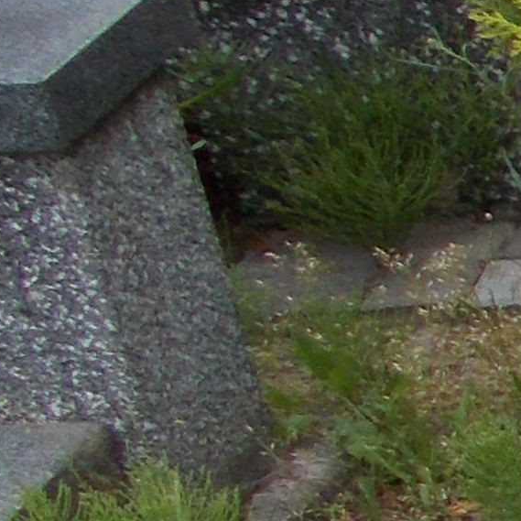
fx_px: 3167
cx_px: 2037
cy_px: 522
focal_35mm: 186
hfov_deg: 7.2
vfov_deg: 9.3
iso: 80
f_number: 3.2
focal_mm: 4.6
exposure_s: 1/160
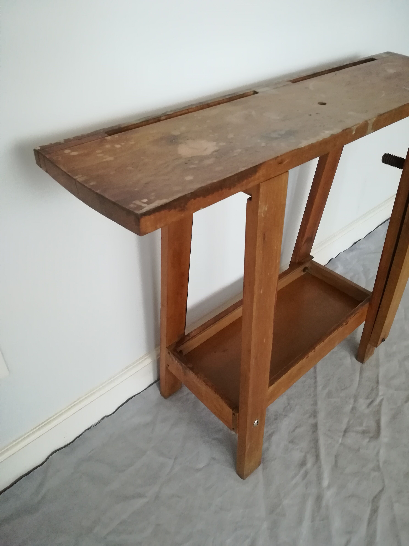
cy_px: 273
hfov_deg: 53.1
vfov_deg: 67.3
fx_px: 410
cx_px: 204
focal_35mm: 26
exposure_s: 1/20
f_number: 2.2
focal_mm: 3.83
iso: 500
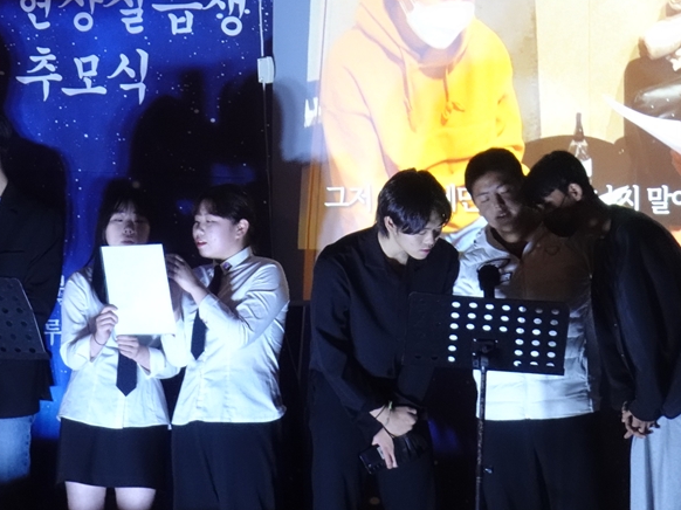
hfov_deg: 7.9
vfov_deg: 5.9
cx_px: 209
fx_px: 4936
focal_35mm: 251
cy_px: 180
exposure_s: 1/15
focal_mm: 23.22
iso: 800
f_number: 5.6
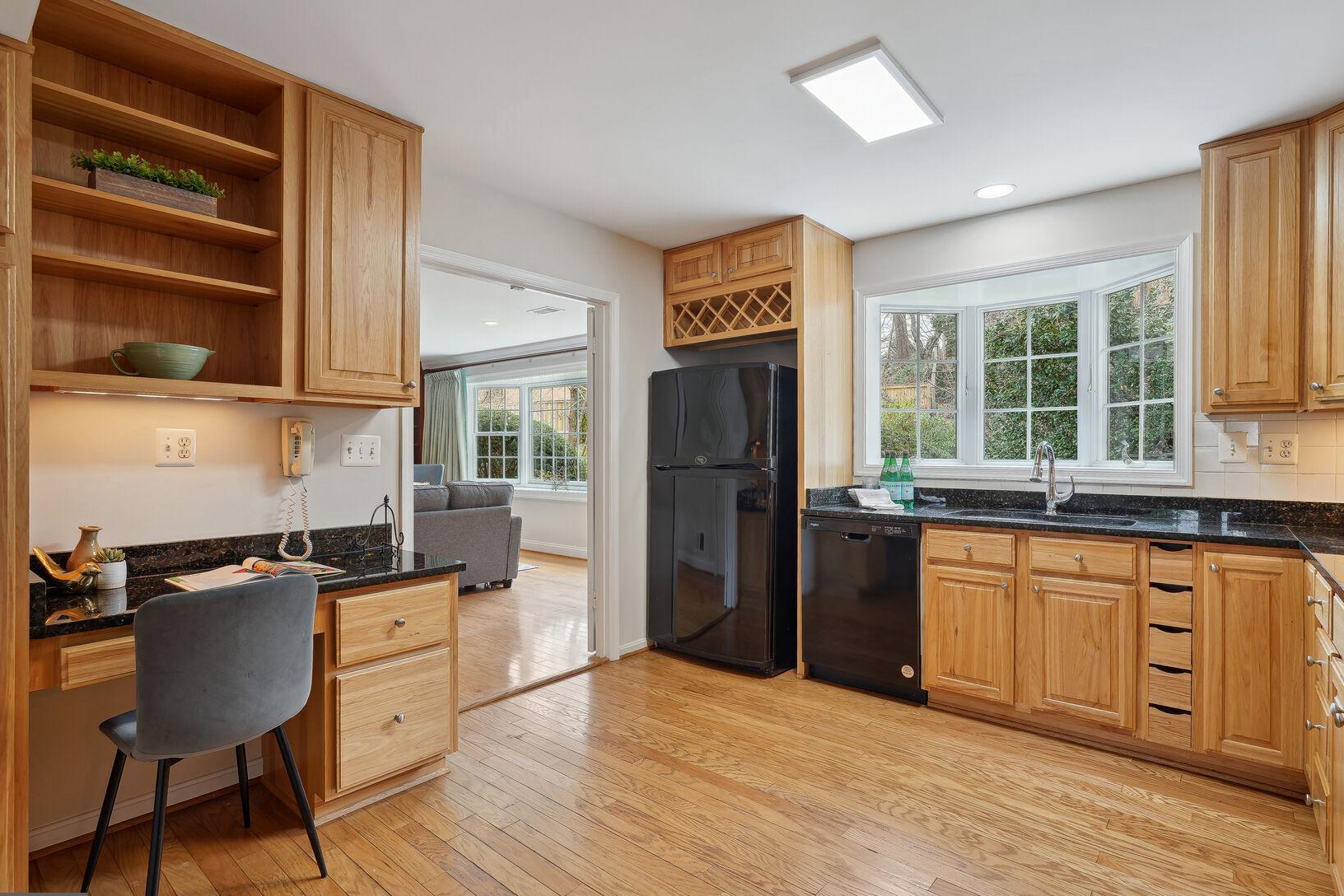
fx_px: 672
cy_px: 469
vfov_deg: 67.3
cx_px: 645
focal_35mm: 18
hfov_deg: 90.0
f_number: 8
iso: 200
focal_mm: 17
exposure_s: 1/8
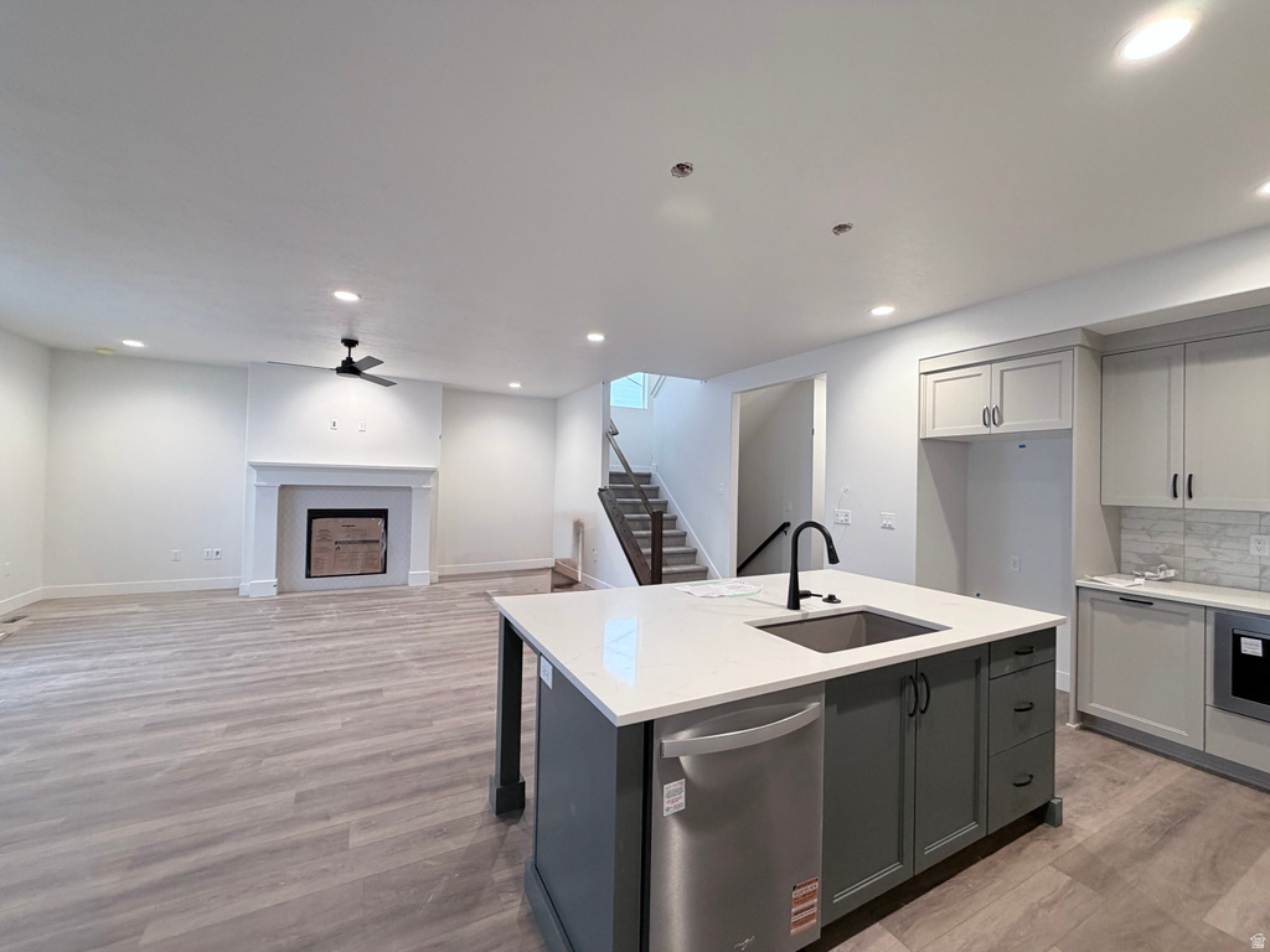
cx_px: 635
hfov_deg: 102.1
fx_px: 514
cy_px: 476
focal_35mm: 14
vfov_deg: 85.7
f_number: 2.2
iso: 250
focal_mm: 2.22
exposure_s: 1/60
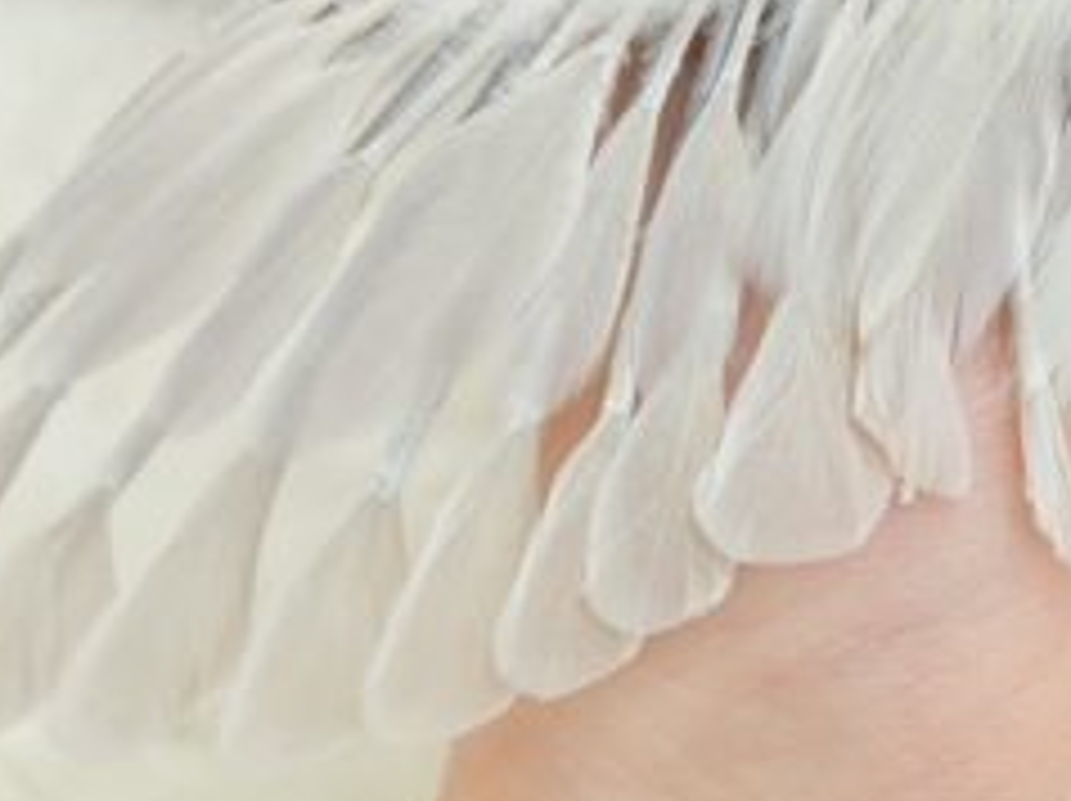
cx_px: 1012
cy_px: 616
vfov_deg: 10.5
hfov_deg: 13.9
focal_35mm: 140
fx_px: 4327
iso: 50
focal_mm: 5.96
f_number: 1.6
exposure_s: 1/50
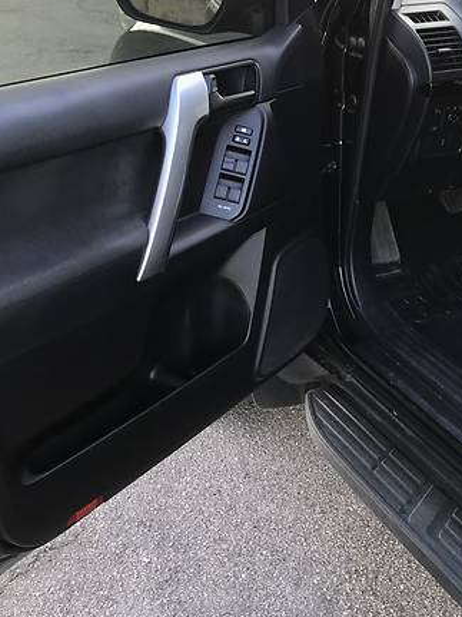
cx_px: 342
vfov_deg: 36.6
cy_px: 223
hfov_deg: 27.7
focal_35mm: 52
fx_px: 926
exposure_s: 1/100
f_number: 1.8
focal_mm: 4
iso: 40
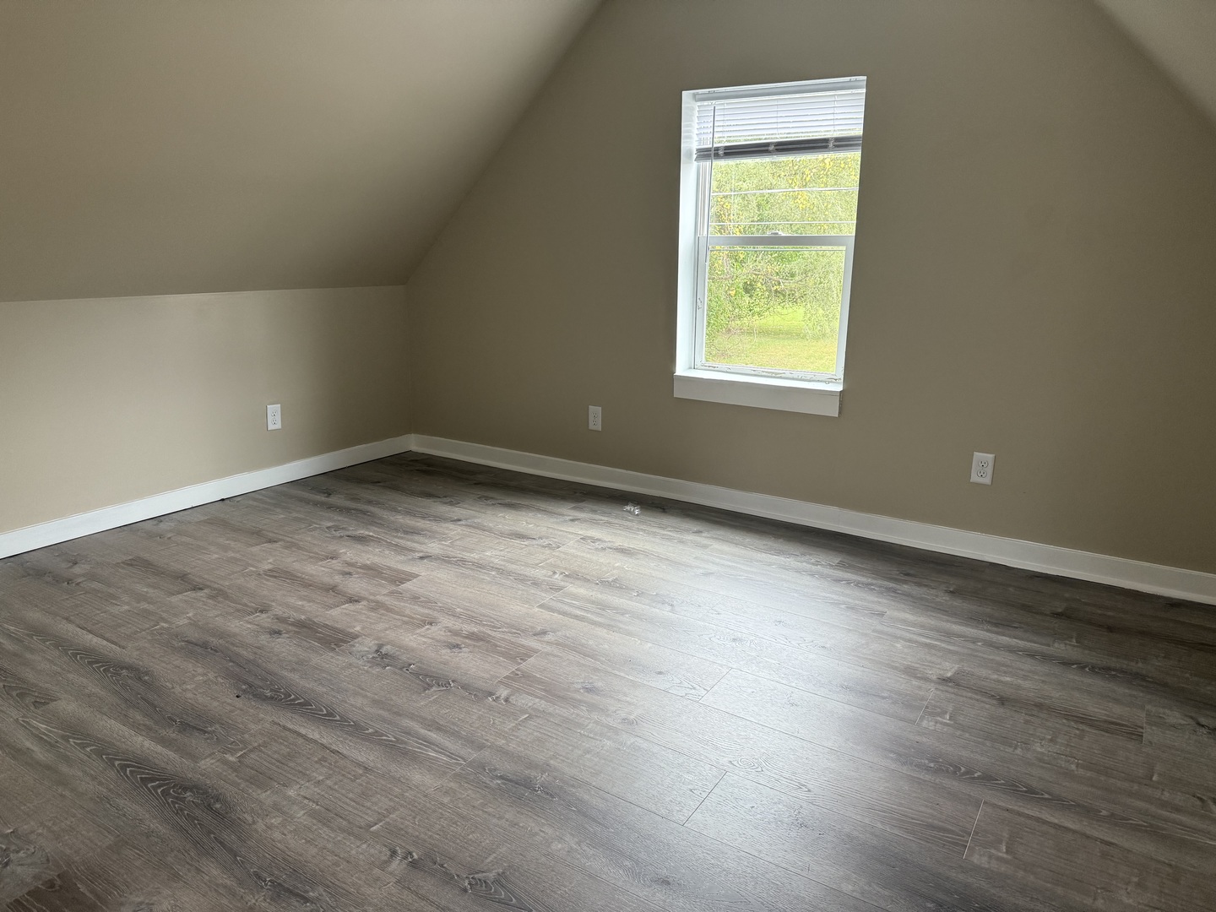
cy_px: 456
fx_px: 843
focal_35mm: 24
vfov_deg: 56.8
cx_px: 608
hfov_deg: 71.6
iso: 200
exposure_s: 1/60
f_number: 1.78
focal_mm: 6.76
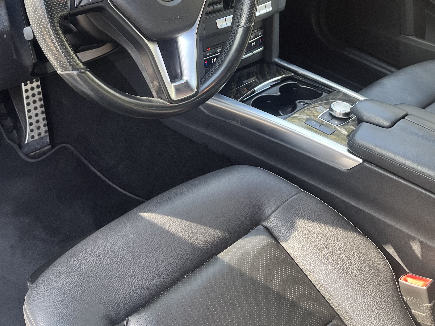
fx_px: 578
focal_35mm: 46
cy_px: 66
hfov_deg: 41.1
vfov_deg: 30.7
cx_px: 187
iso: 125
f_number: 1.6
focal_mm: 5.1
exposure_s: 1/117
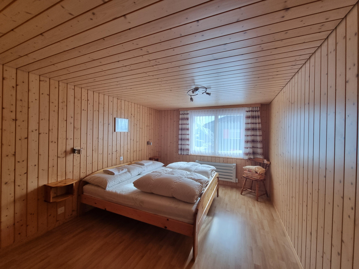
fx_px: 135
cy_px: 134
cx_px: 180
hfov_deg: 106.2
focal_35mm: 13
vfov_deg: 89.9
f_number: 2.2
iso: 80
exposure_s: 1/100
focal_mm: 2.2
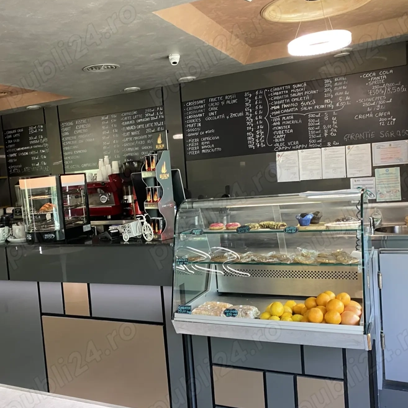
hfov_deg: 46.6
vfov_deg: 47.2
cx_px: 142
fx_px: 467
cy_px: 224
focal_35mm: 35
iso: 100
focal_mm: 4.25
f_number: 1.8
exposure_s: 1/50
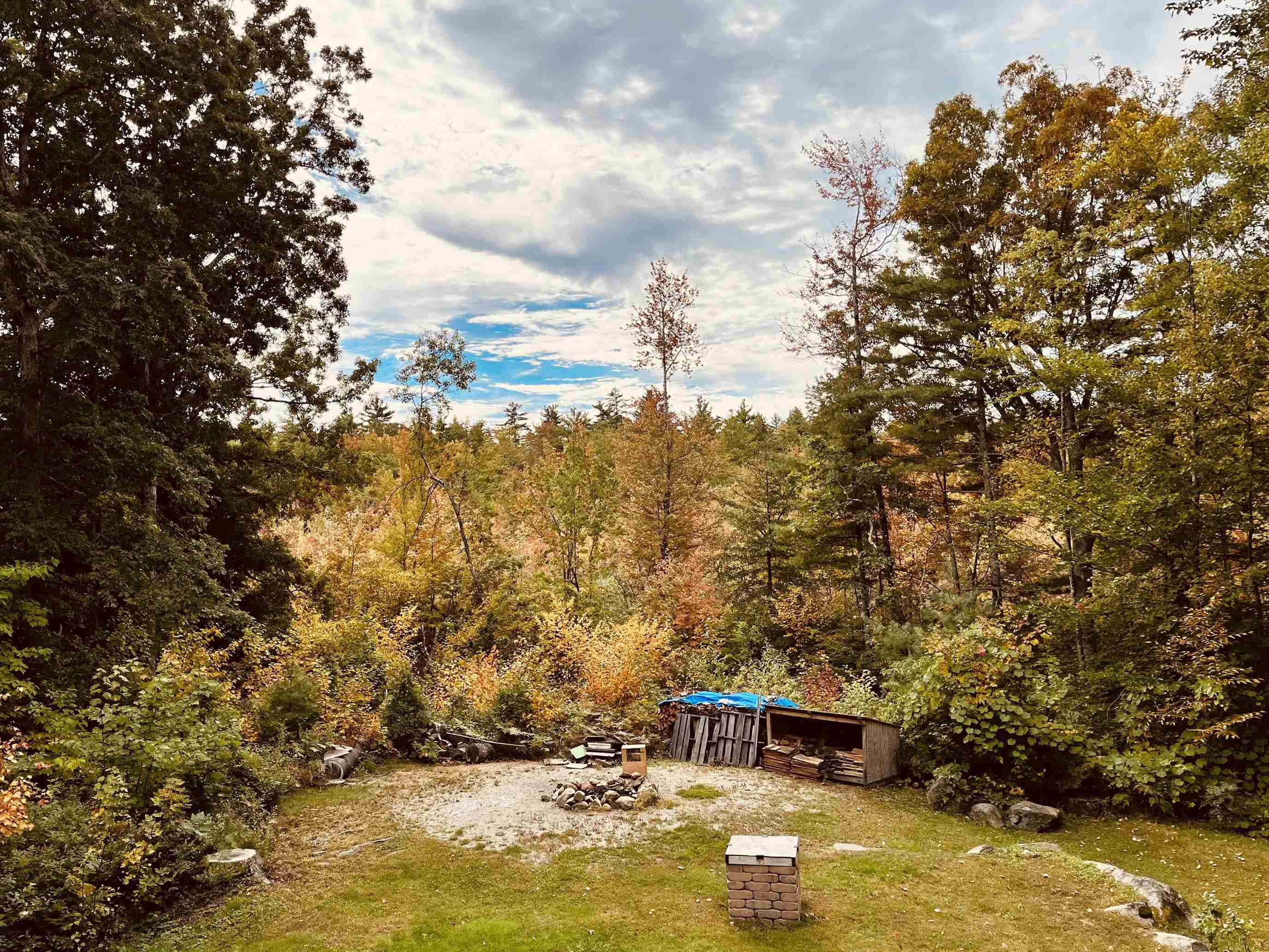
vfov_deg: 48.2
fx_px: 1063
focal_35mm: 29
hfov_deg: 61.6
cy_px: 469
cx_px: 597
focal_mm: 5.1
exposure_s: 1/5319
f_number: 1.6
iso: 50
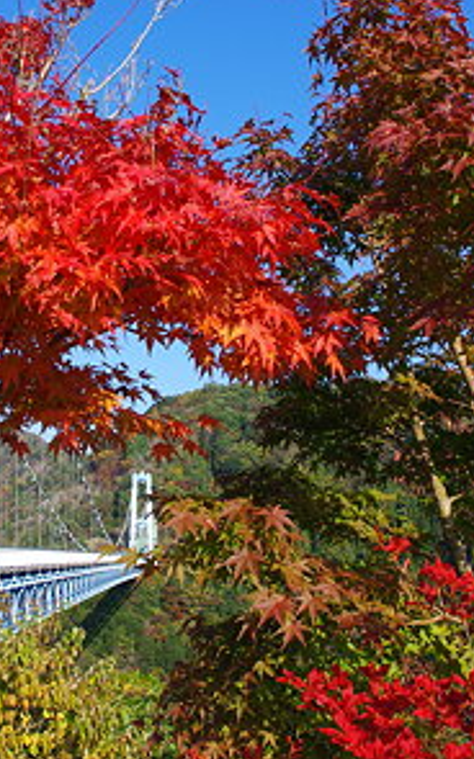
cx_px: 129
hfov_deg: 30.1
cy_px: 374
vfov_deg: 47.2
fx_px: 869
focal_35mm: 42
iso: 100
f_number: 8
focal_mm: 18
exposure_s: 1/125
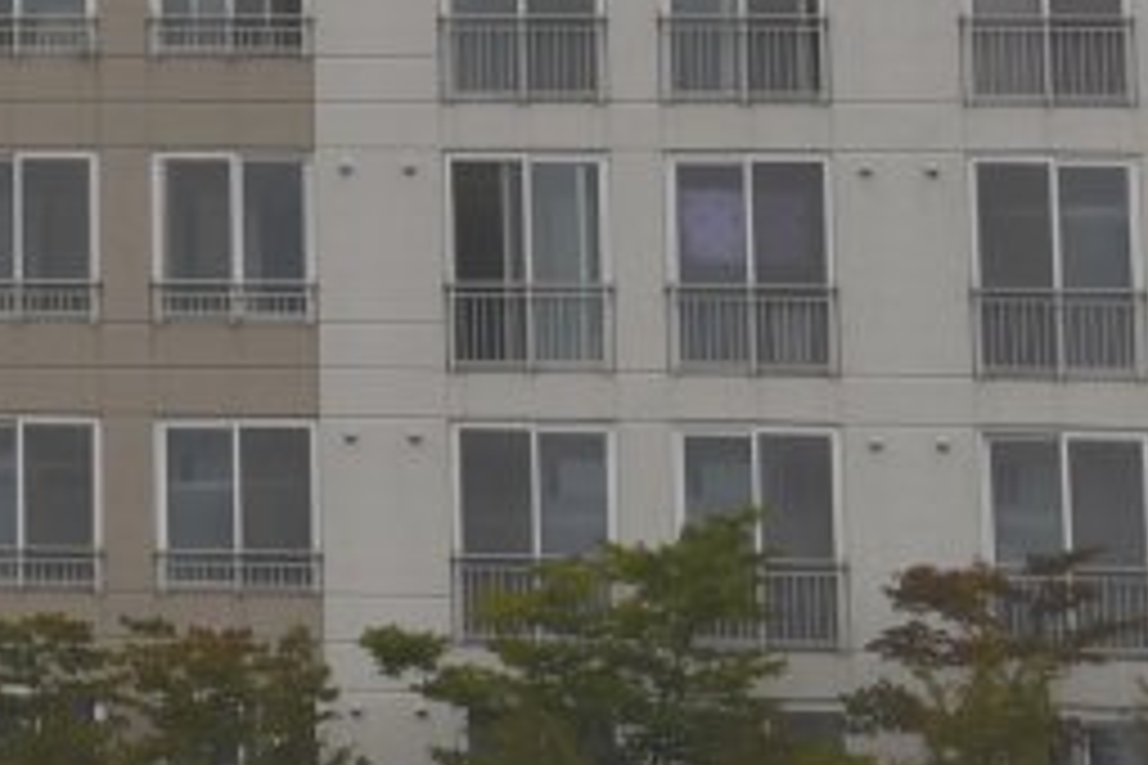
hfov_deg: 6.3
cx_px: -1297
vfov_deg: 4.3
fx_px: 10012
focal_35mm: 314
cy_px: -1305
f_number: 6.3
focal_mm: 50
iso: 200
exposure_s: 1/320
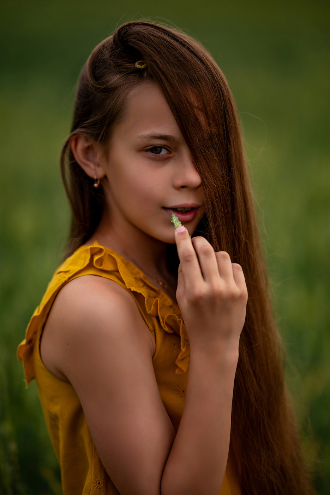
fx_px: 1442
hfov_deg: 13.1
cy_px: 248
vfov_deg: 19.4
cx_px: 165
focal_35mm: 105
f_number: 1.4
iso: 100
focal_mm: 105
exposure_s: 1/2000
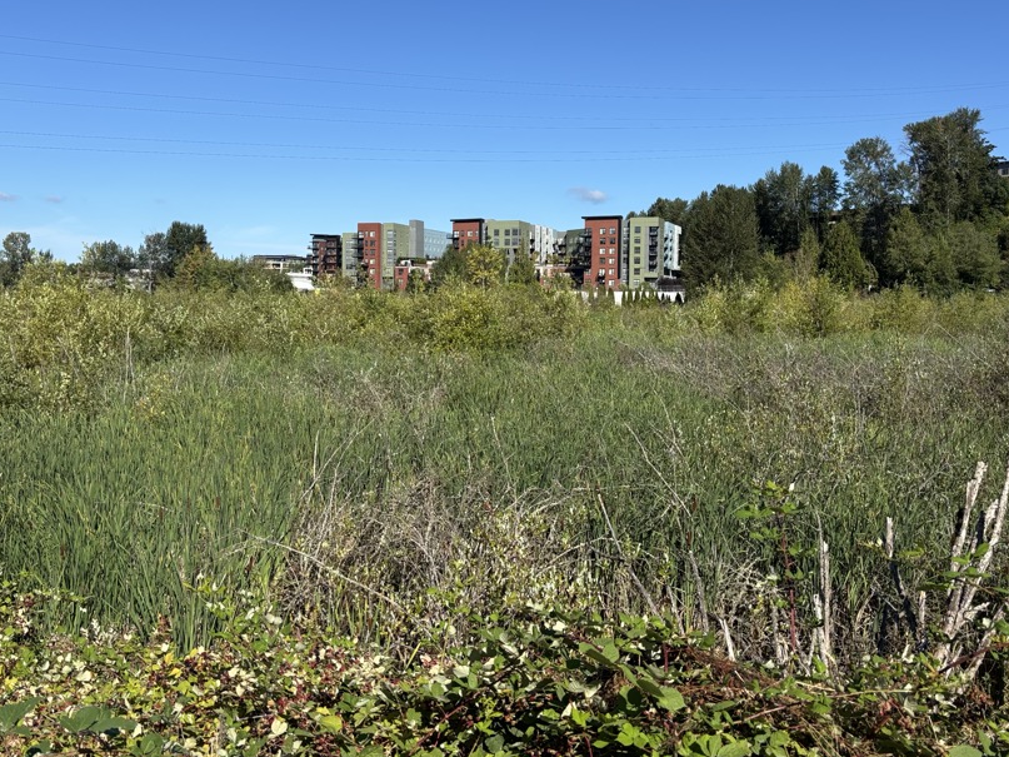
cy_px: 312
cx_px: 500
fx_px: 962
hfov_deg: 55.4
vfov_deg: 42.8
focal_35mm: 33
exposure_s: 1/3311
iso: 50
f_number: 1.6
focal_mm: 5.96
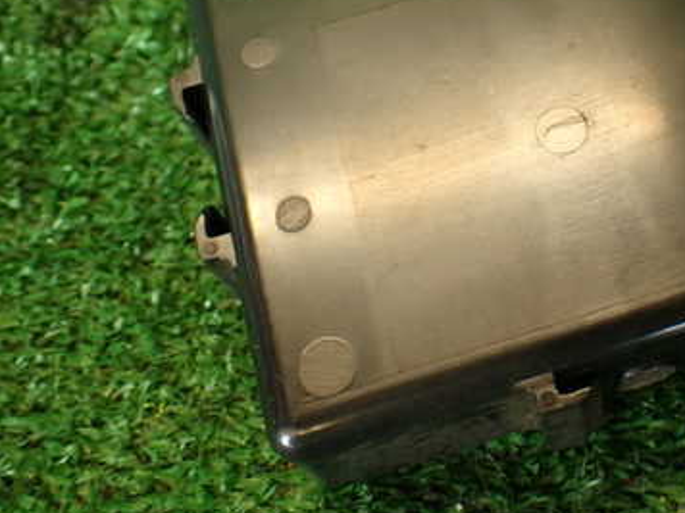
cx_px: 545
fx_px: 1069
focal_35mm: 54
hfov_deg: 34.5
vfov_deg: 26.7
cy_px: 127
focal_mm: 5.79
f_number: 2.4
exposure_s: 1/50
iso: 200
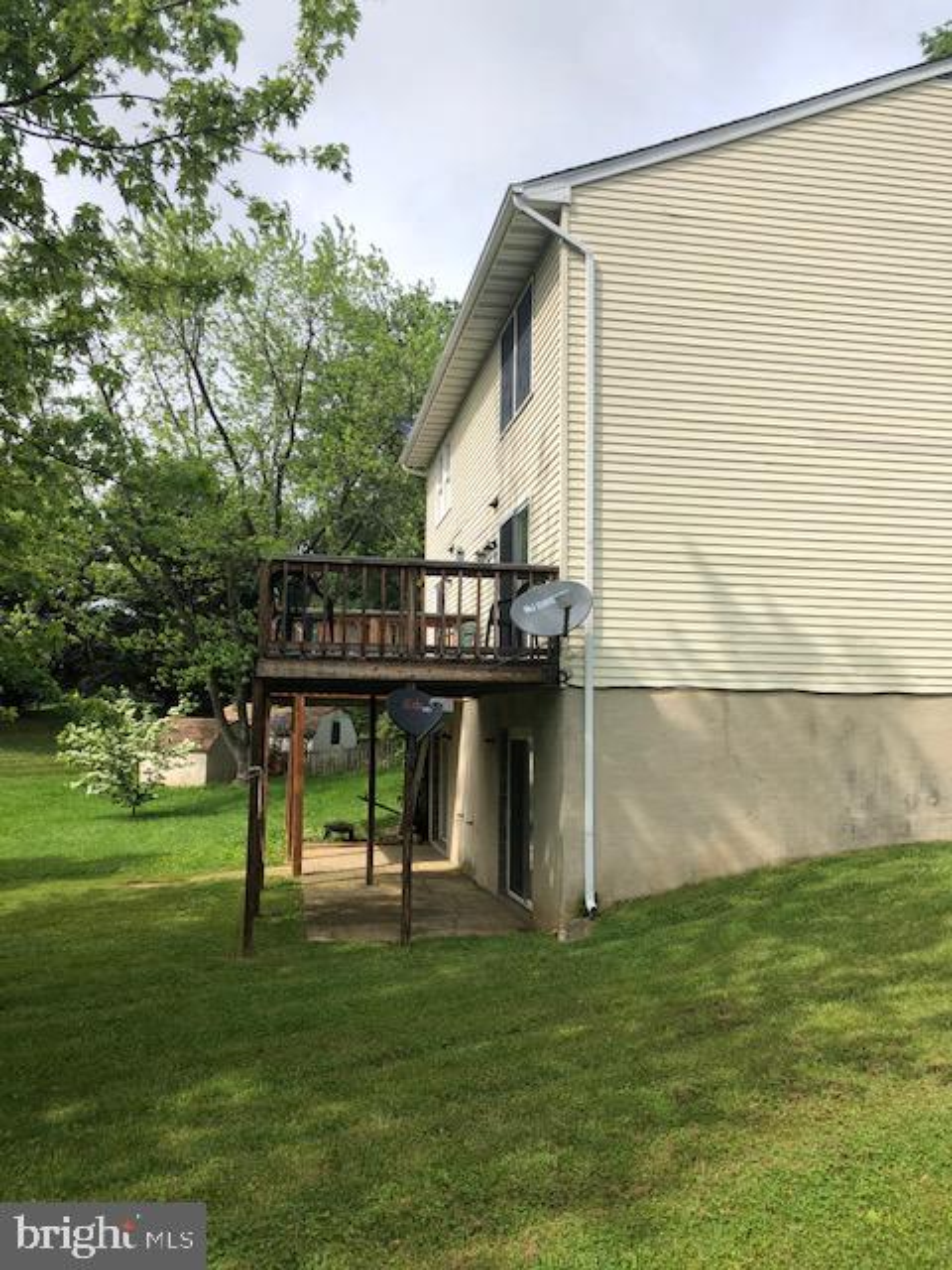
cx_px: 476
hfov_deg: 49.7
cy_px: 635
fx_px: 1027
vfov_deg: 63.4
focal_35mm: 28
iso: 20
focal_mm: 4
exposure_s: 1/1779
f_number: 1.8
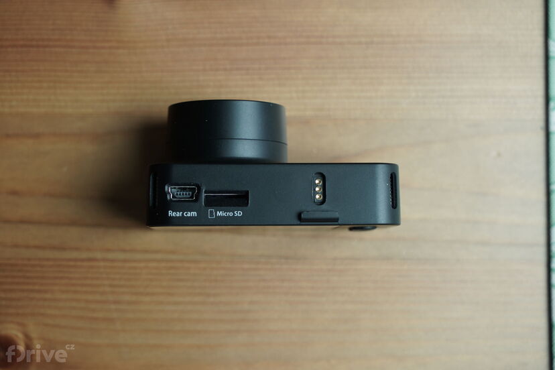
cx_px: 278
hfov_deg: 28.8
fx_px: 1079
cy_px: 185
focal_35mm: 70
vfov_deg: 19.5
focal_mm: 70
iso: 1000
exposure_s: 1/125
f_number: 6.3
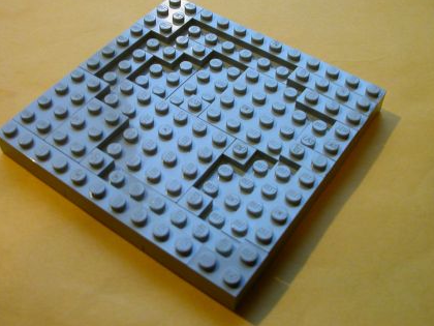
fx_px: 552
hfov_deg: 42.9
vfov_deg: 32.9
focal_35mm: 44
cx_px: 206
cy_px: 157
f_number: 2.7
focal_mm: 5.6
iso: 100
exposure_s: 1/40.3
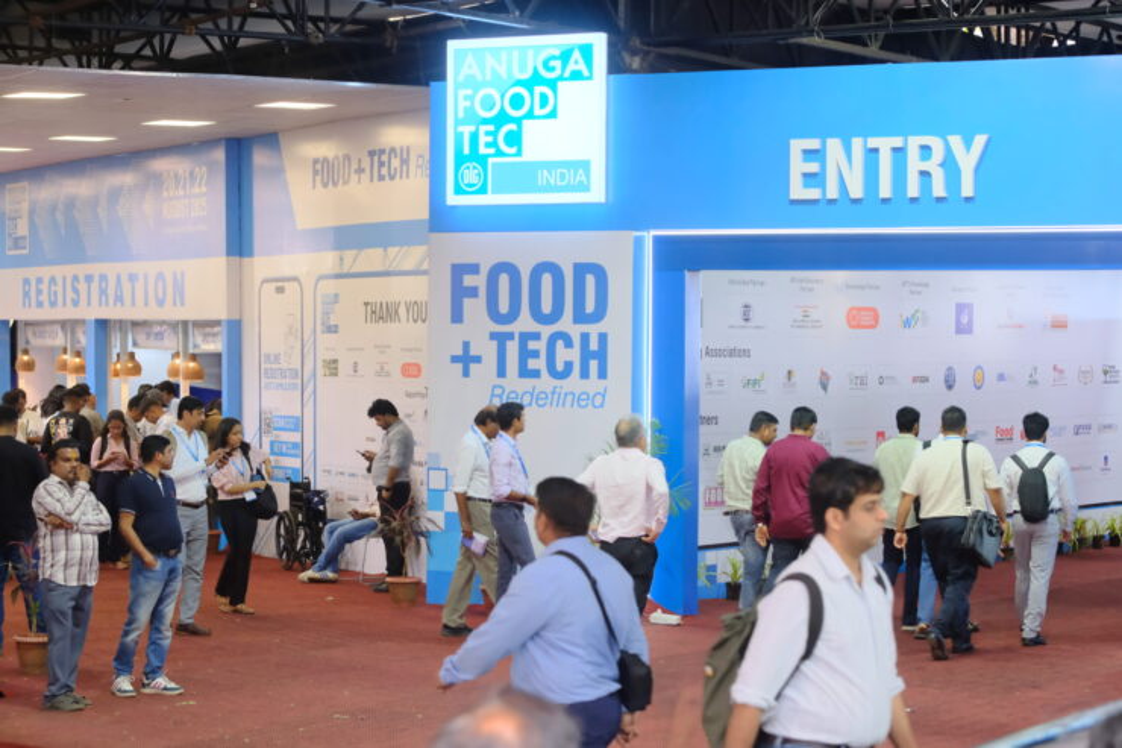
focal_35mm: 84
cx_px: 561
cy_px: 374
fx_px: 2617
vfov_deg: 16.3
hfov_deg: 24.2
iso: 2500
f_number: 3.6
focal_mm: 56
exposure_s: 1/200
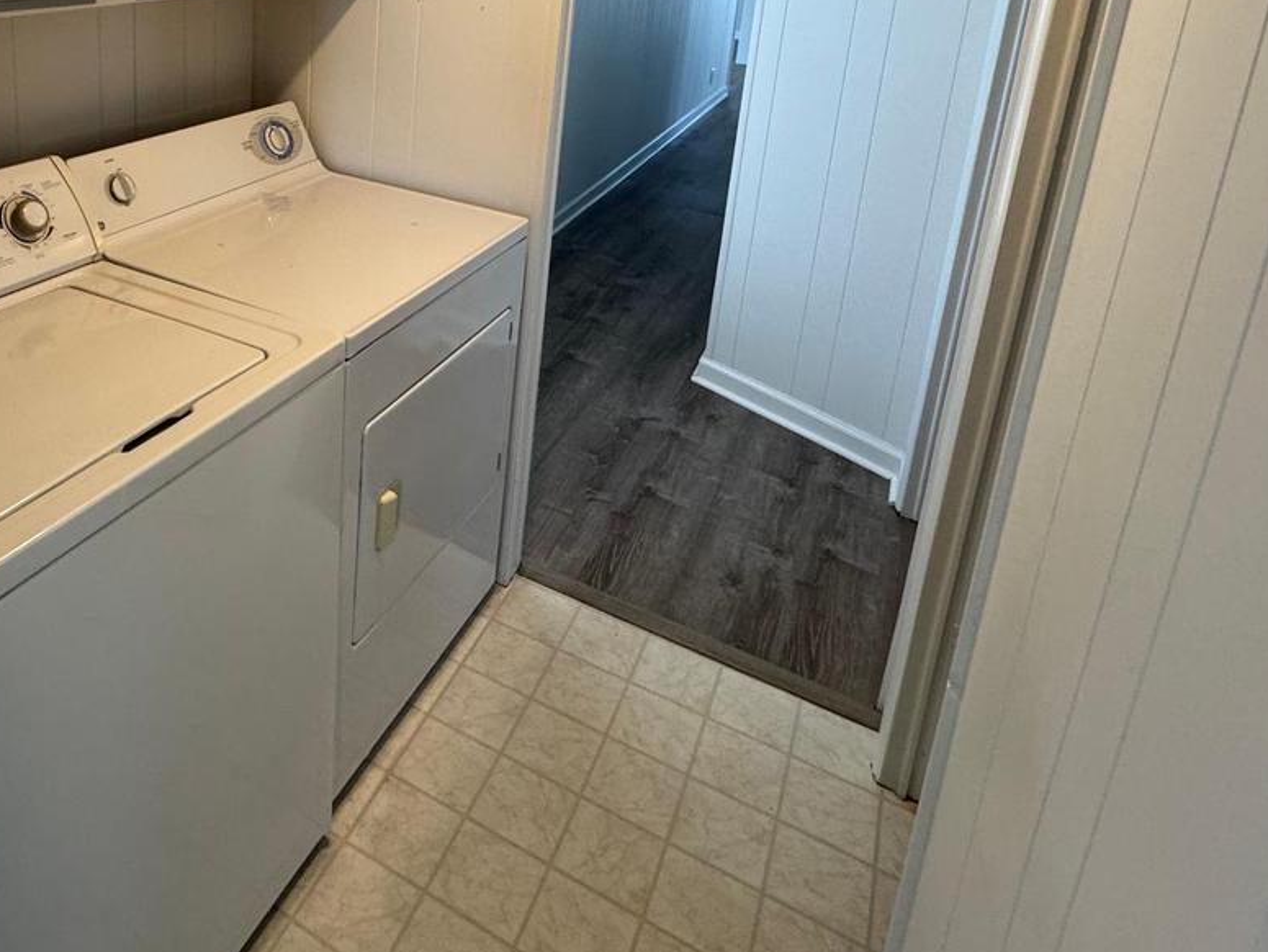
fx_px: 953
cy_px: 132
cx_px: 345
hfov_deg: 64.0
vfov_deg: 48.6
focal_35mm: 26
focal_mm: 2.22
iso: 200
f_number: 2.2
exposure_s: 1/120
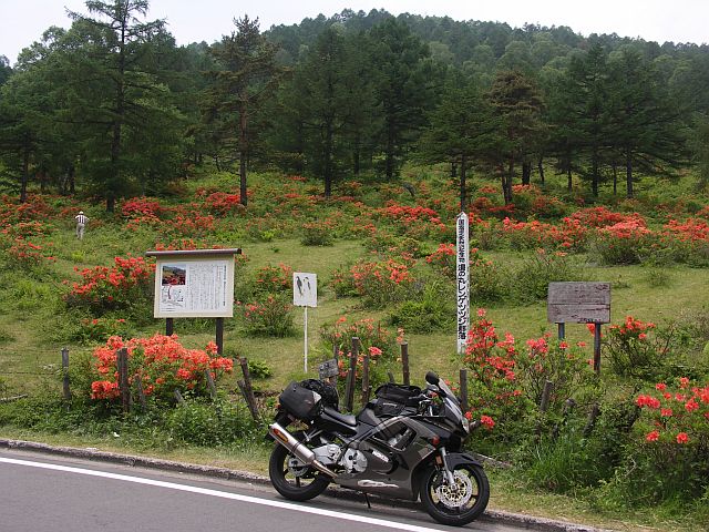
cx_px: 354
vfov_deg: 38.7
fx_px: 758
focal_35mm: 37
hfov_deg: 50.1
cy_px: 266
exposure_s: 1/200
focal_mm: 9.6
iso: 50
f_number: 5.6
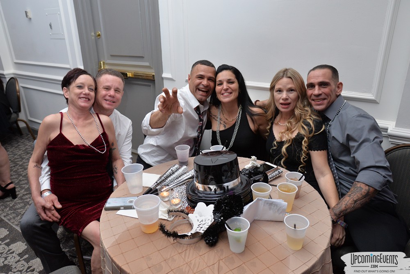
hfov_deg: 84.0
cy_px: 137
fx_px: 228
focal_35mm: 20
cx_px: 205
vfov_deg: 61.9
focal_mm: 20
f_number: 4.5
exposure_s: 1/100
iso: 2000
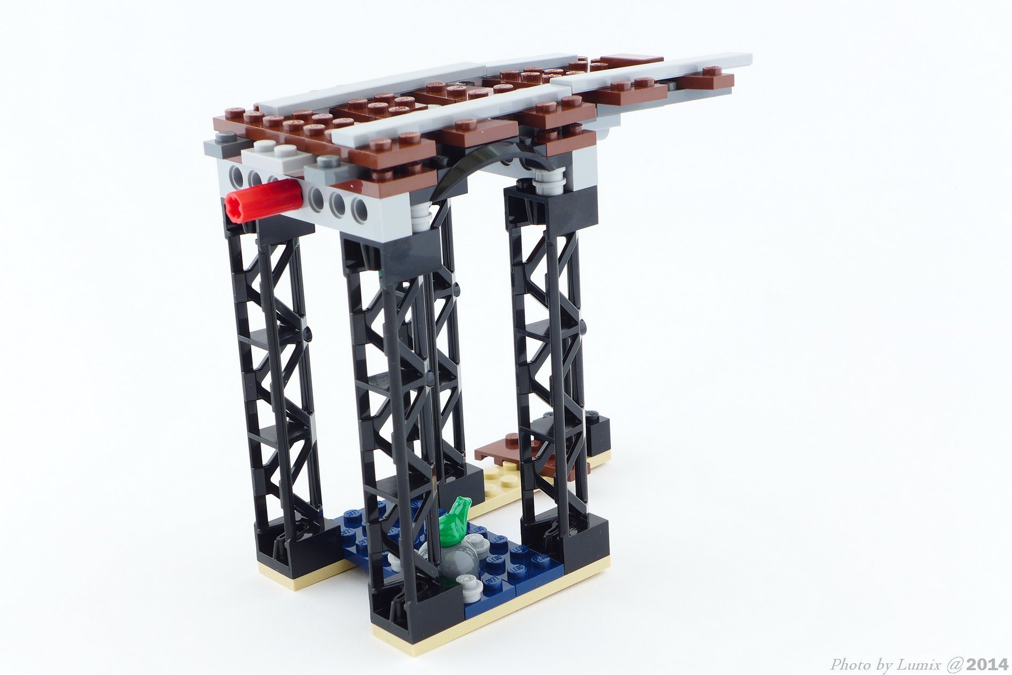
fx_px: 1828
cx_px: 506
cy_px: 338
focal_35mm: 65
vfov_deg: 20.9
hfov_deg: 30.9
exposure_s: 1/6
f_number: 4.5
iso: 80
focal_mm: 12.8
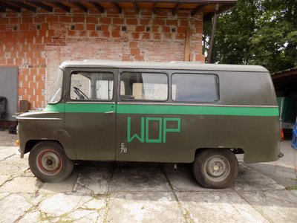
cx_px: 148
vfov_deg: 58.9
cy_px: 112
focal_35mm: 23
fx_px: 197
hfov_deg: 73.9
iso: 80
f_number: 3.1
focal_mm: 4
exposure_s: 1/250
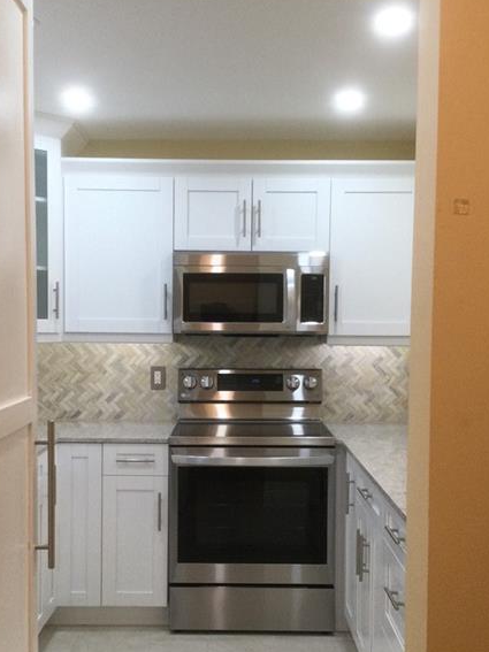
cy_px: 370
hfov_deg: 34.3
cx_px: 227
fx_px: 791
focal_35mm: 42
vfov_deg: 44.7
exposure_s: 1/30
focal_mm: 3.3
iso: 32
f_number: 2.4
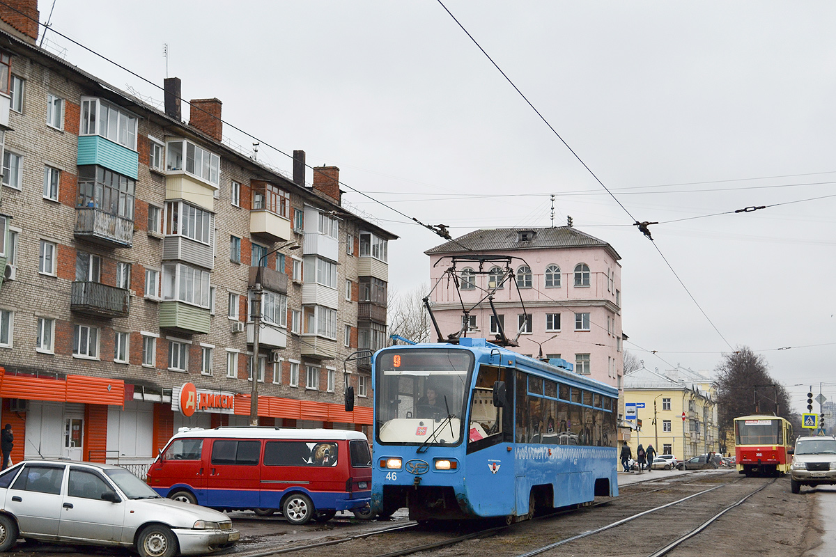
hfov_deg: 36.9
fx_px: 1254
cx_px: 418
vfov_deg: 25.1
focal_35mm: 54
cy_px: 278
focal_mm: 36
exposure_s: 1/640
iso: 200
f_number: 5
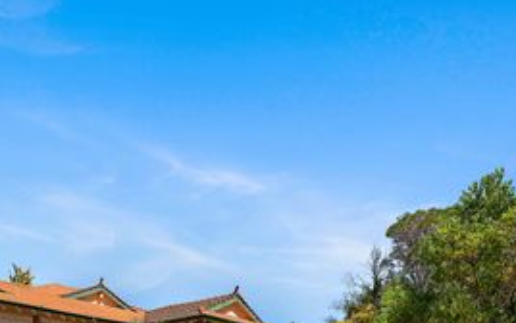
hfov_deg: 67.9
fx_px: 352
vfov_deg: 44.3
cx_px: 129
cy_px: 299
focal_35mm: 25
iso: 400
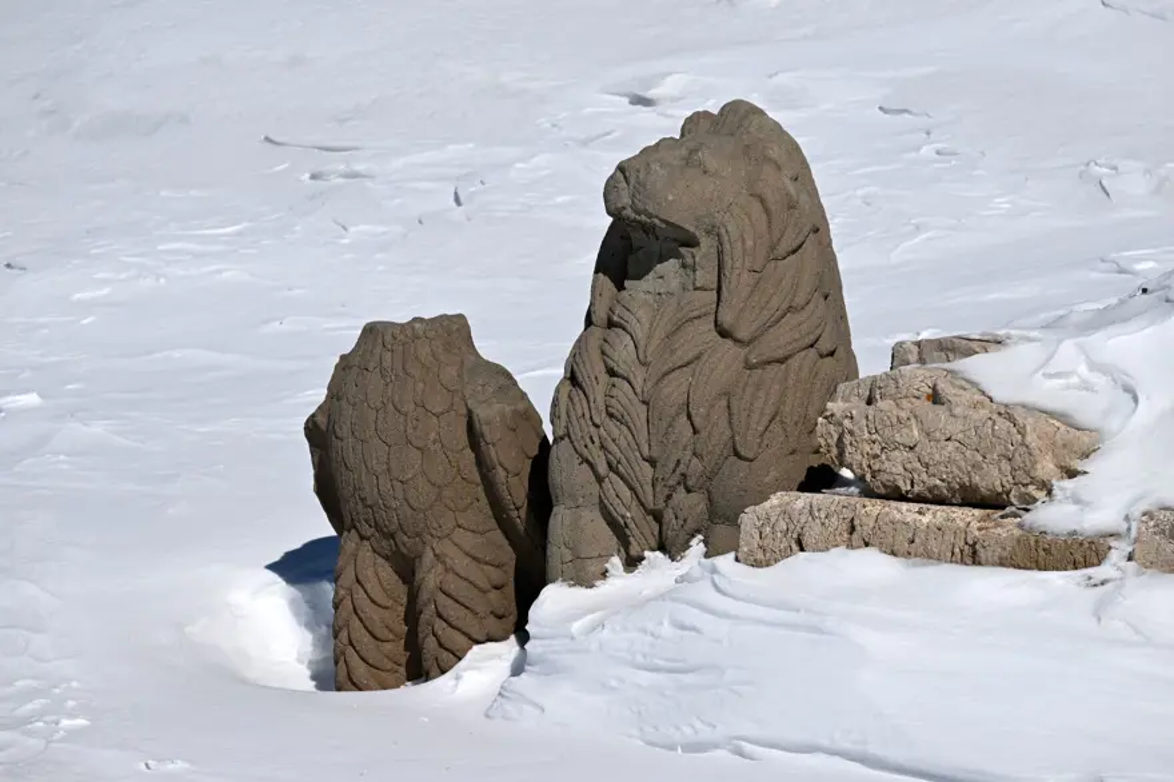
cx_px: 587
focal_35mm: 220
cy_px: 391
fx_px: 7171
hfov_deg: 9.4
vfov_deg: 6.2
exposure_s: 1/2500
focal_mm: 220
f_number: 8
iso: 200
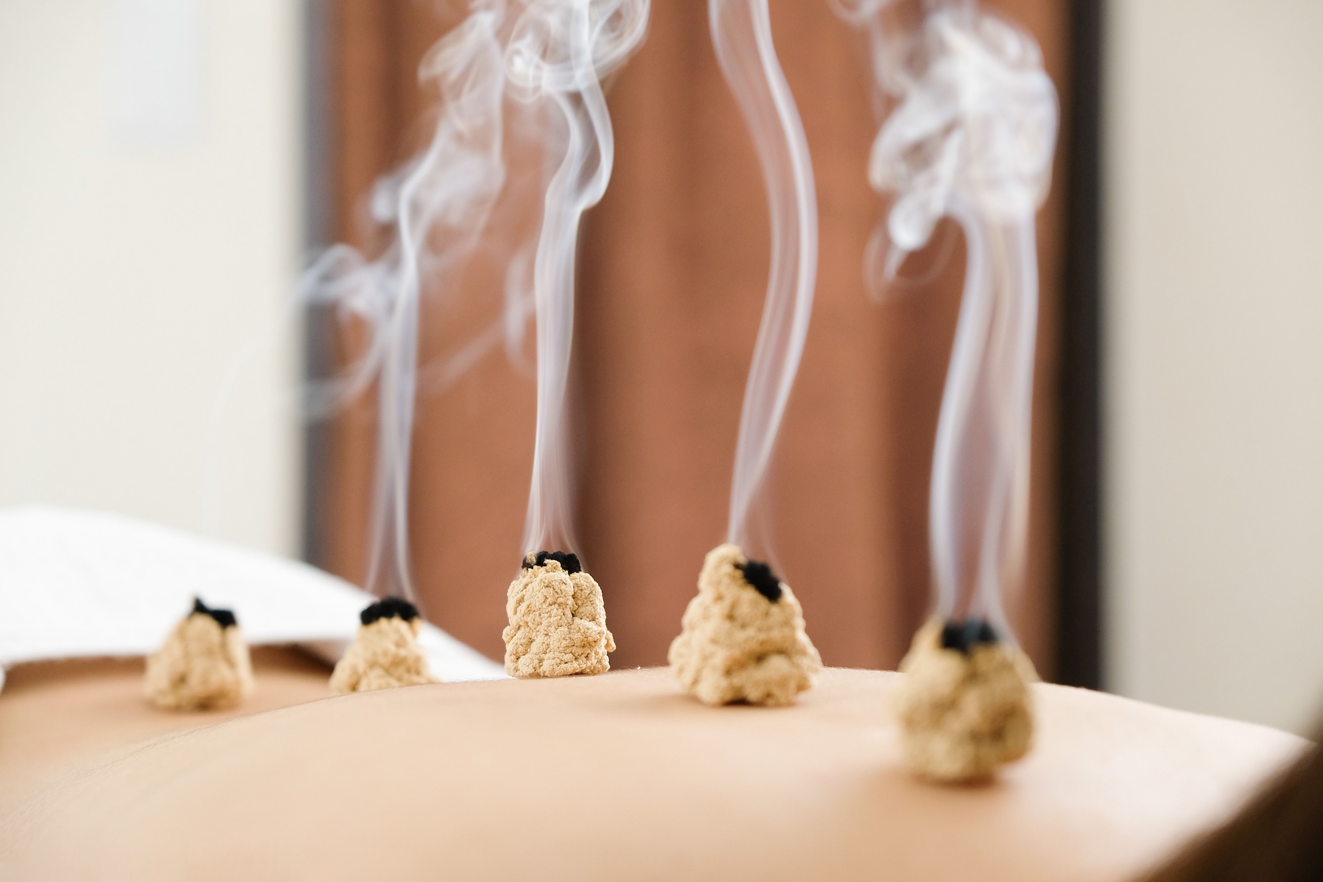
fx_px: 3050
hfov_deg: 24.5
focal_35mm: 83
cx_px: 662
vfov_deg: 16.5
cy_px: 441
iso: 800
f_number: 2.8
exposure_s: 1/160
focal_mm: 55
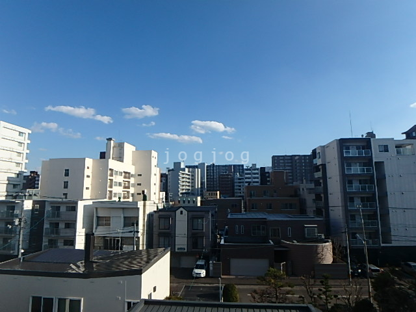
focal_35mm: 21
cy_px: 156
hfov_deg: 79.0
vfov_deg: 63.4
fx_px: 252
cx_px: 208
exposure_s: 1/500
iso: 125
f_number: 6
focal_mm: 3.7
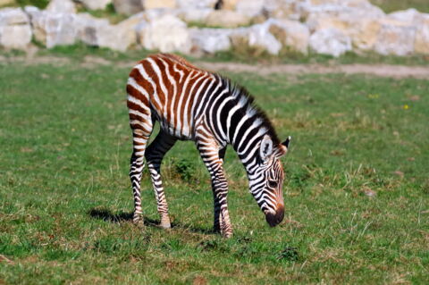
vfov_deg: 2.7
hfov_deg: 4.0
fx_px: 6071
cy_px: 142
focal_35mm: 510
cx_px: 214
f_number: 8
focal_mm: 340
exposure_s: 1/640
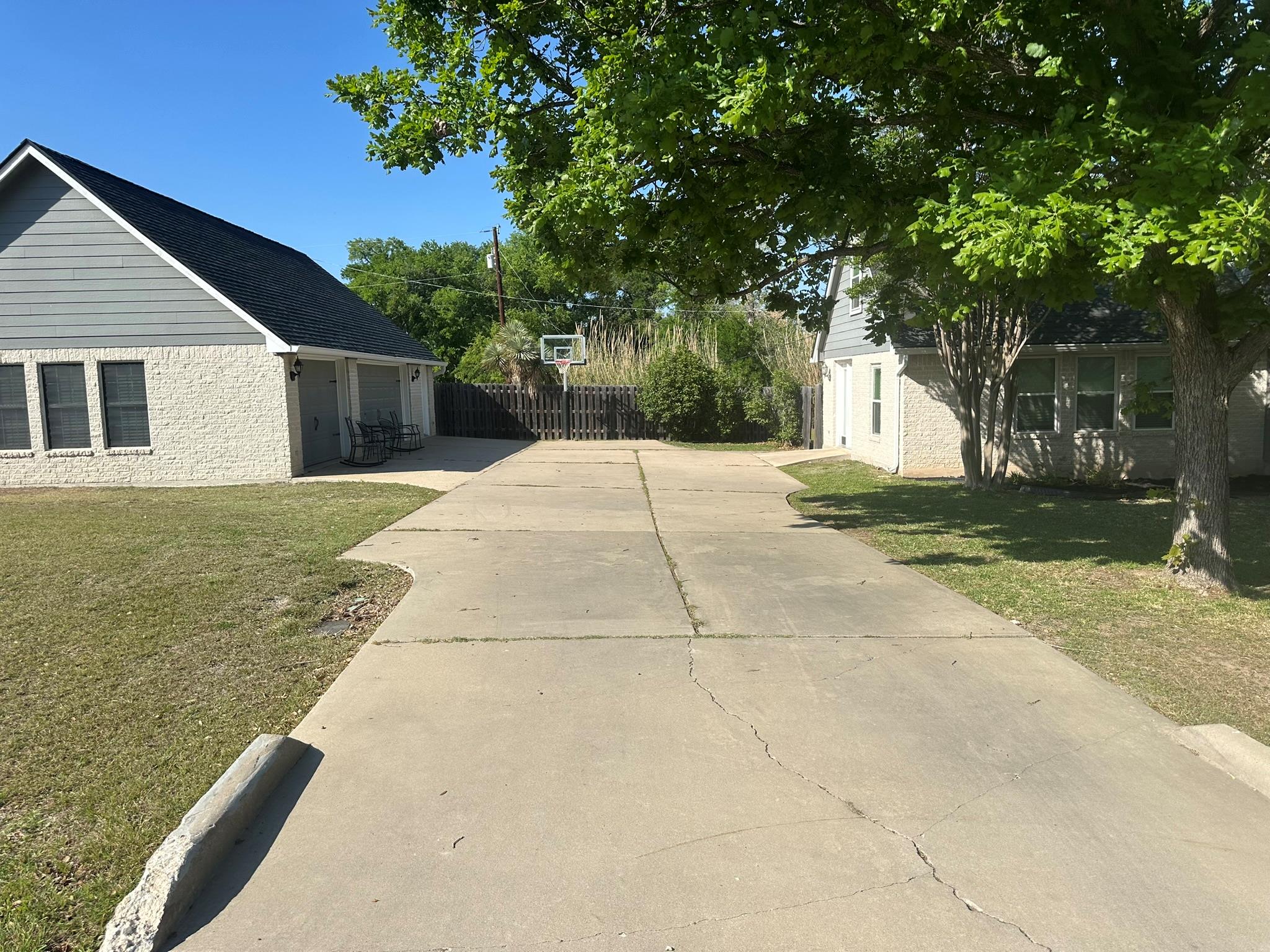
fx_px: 881
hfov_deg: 71.6
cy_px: 476
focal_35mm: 24
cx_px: 635
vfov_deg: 56.8
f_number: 1.78
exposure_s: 1/4348
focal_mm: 6.86
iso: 80
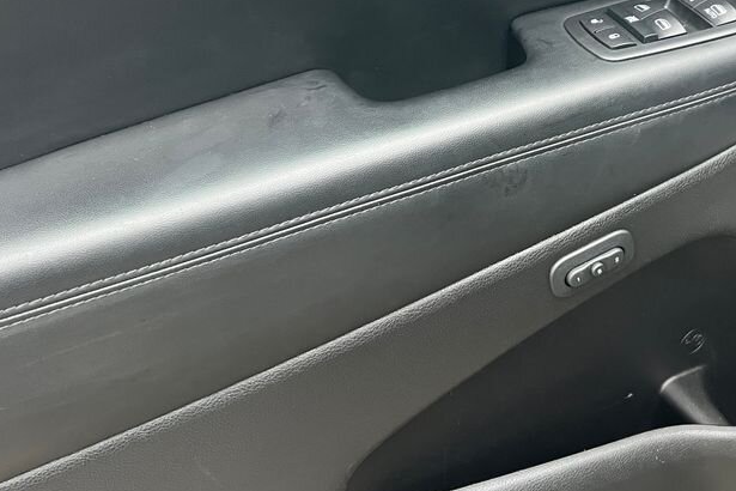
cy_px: 107
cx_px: 488
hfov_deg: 43.0
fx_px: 920
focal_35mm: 45
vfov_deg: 29.3
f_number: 1.6
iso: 500
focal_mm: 5.1
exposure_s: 1/60
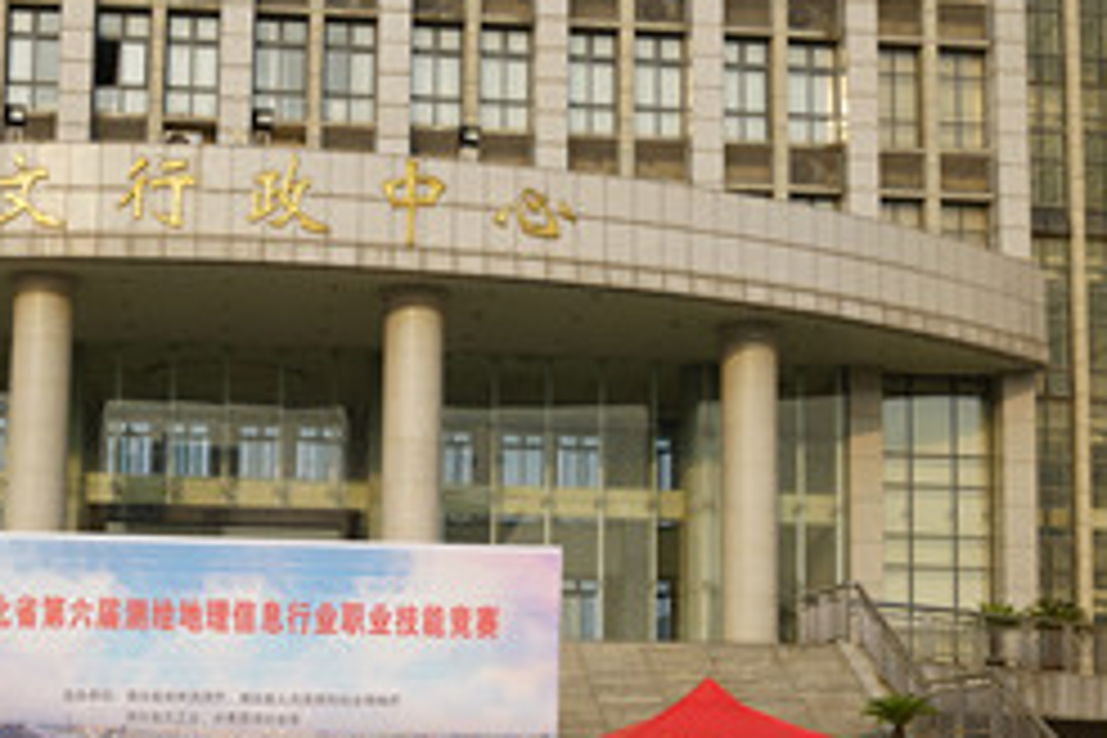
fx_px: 2183
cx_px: 346
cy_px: 538
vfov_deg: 19.1
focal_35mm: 71
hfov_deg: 28.2
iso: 100
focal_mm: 35
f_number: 11
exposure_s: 1/100
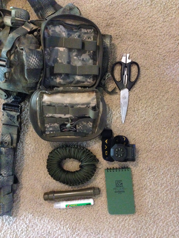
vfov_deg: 55.4
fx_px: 228
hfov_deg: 42.9
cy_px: 119
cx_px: 90
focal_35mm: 33
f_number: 2.4
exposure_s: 1/15
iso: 800
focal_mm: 4.12
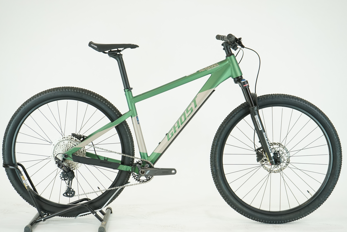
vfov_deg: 23.4
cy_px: 116
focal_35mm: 58
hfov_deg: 34.5
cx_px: 174
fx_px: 559
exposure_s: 1/200
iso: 1600
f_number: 5.6
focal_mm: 58
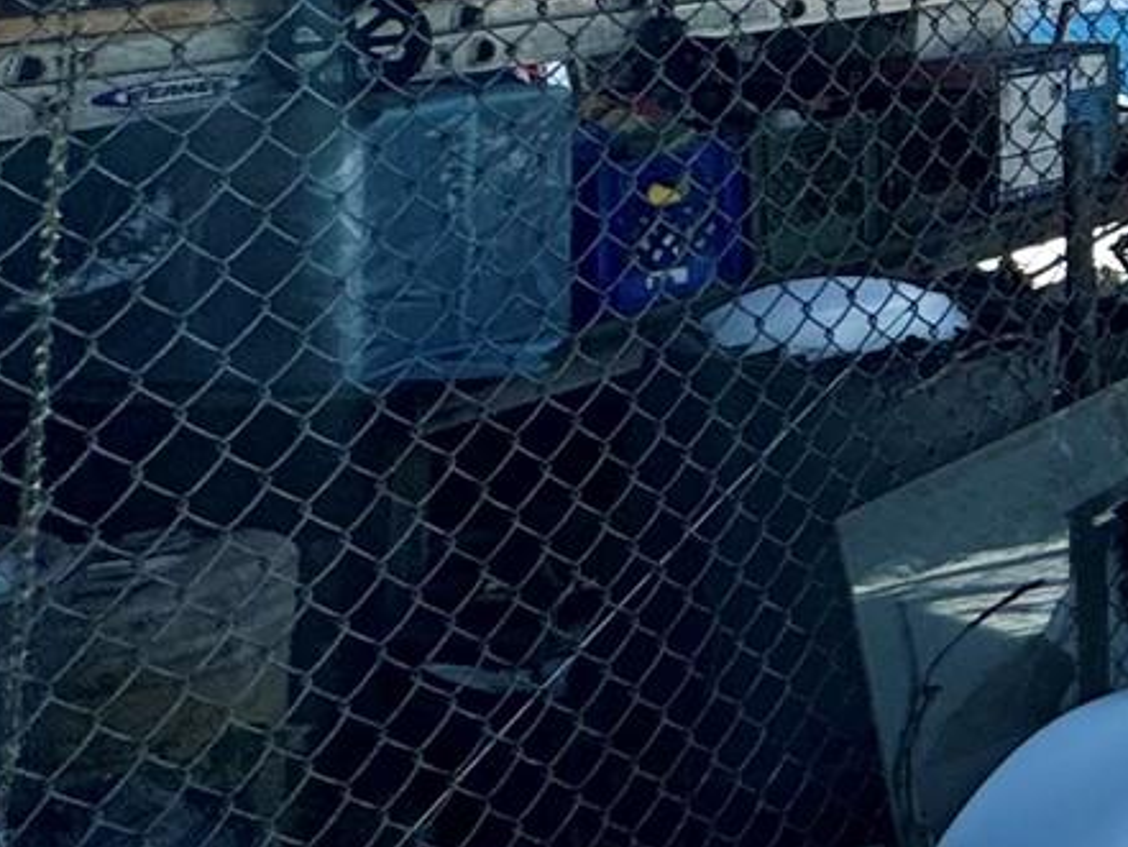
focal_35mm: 65
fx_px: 2119
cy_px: -194
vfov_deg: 20.9
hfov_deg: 16.5
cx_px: 2542
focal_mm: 2.22
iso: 50
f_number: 2.2
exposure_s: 1/1976
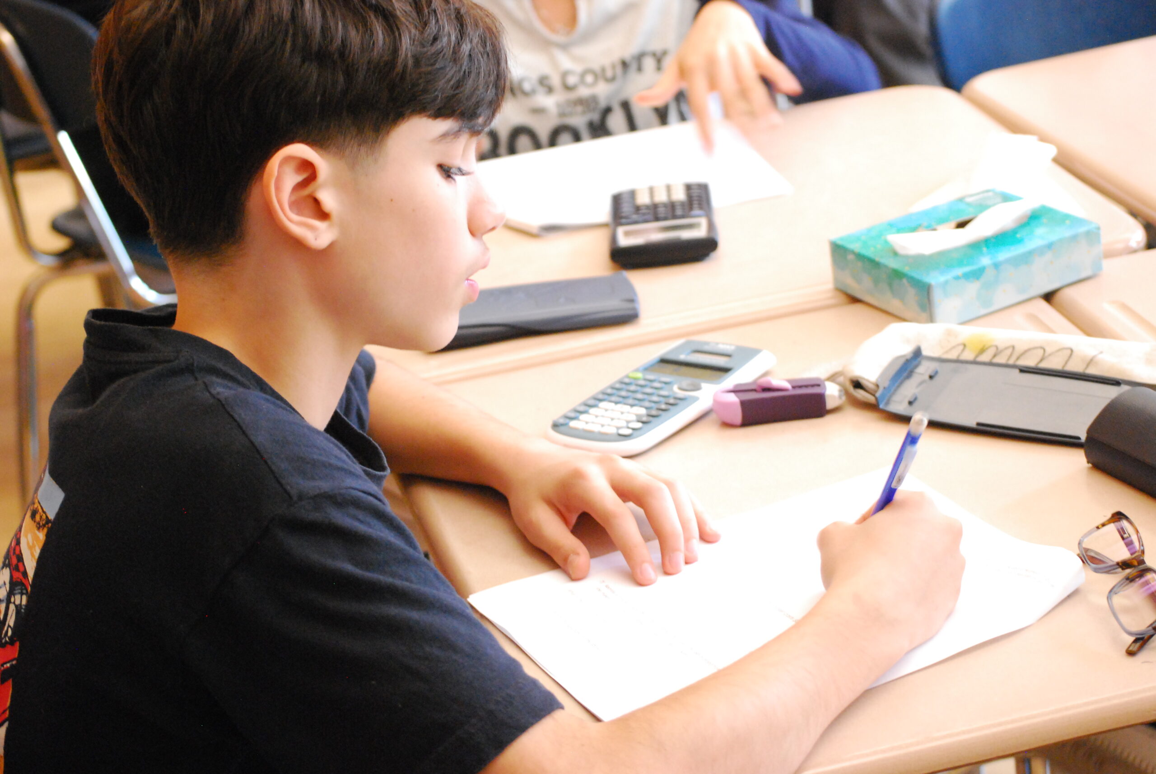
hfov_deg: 24.6
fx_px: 2652
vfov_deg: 16.6
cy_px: 387
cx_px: 578
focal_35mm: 82
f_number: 5
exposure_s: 1/20
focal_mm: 55
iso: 1600
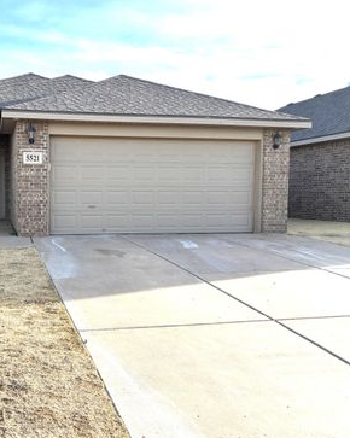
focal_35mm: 35
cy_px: 217
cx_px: 76
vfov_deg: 51.6
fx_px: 454
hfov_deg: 40.6
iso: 50
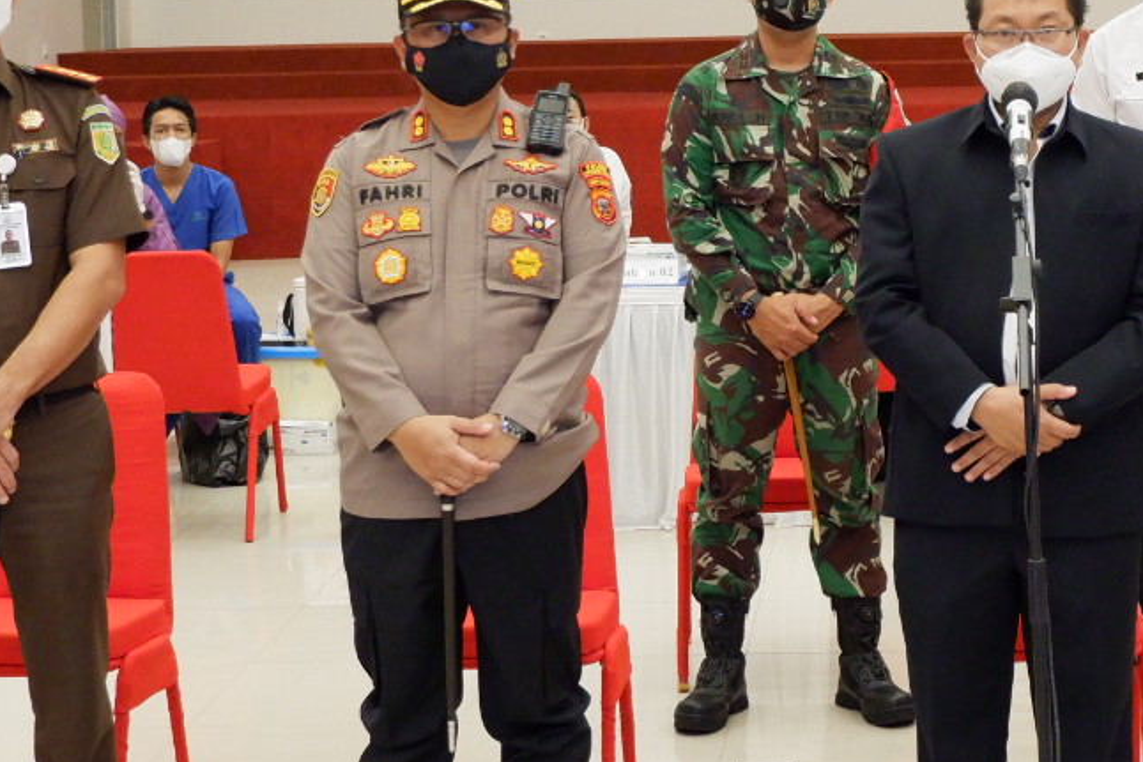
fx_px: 2794
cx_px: 998
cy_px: 203
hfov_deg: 22.6
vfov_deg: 15.5
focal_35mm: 88
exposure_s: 1/30
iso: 3200
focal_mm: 21.5
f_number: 4.2
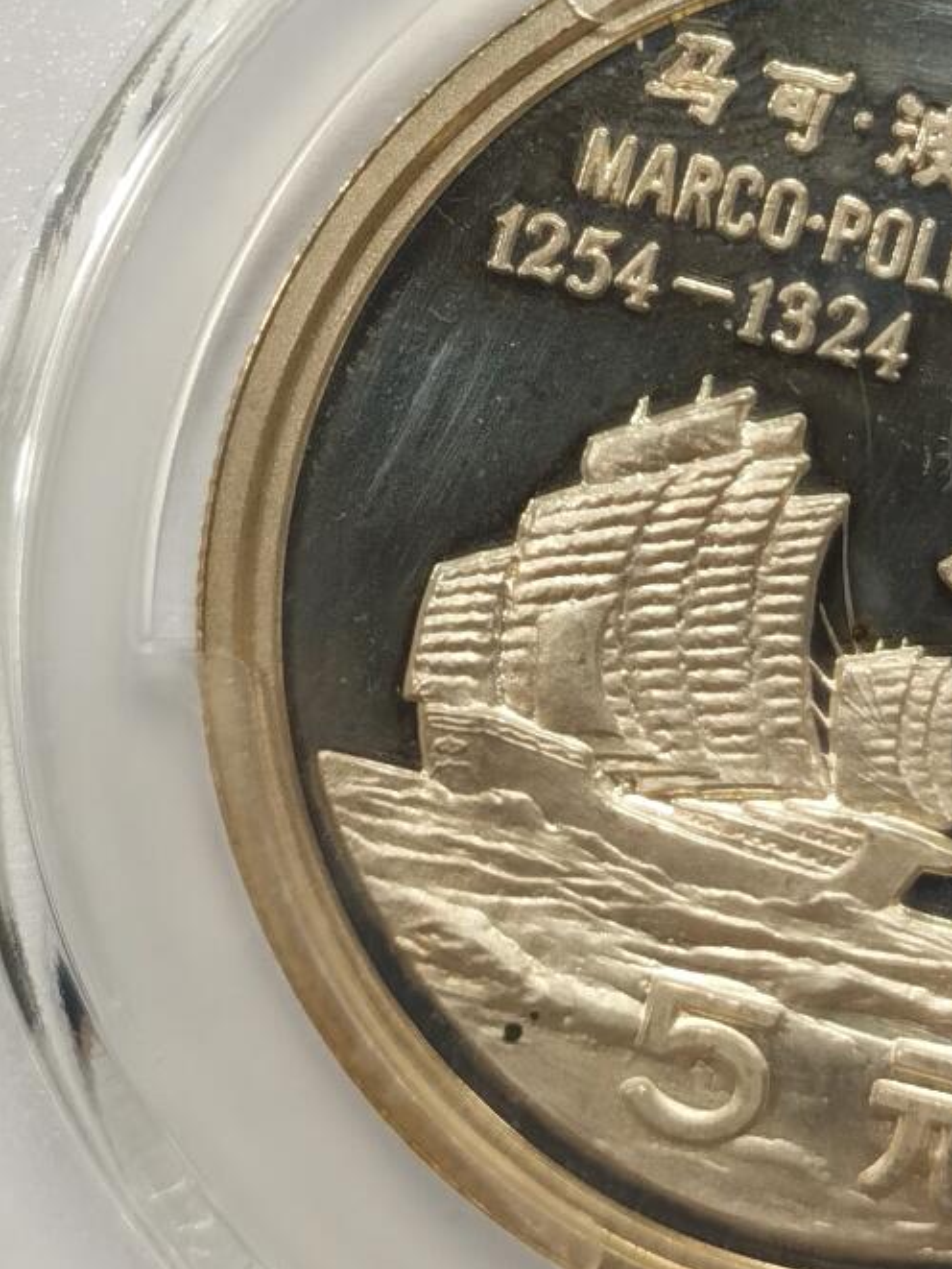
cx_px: 925
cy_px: 146
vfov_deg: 13.3
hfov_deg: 10.0
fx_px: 5389
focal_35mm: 147
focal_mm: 5.56
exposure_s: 1/100
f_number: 16
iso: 100
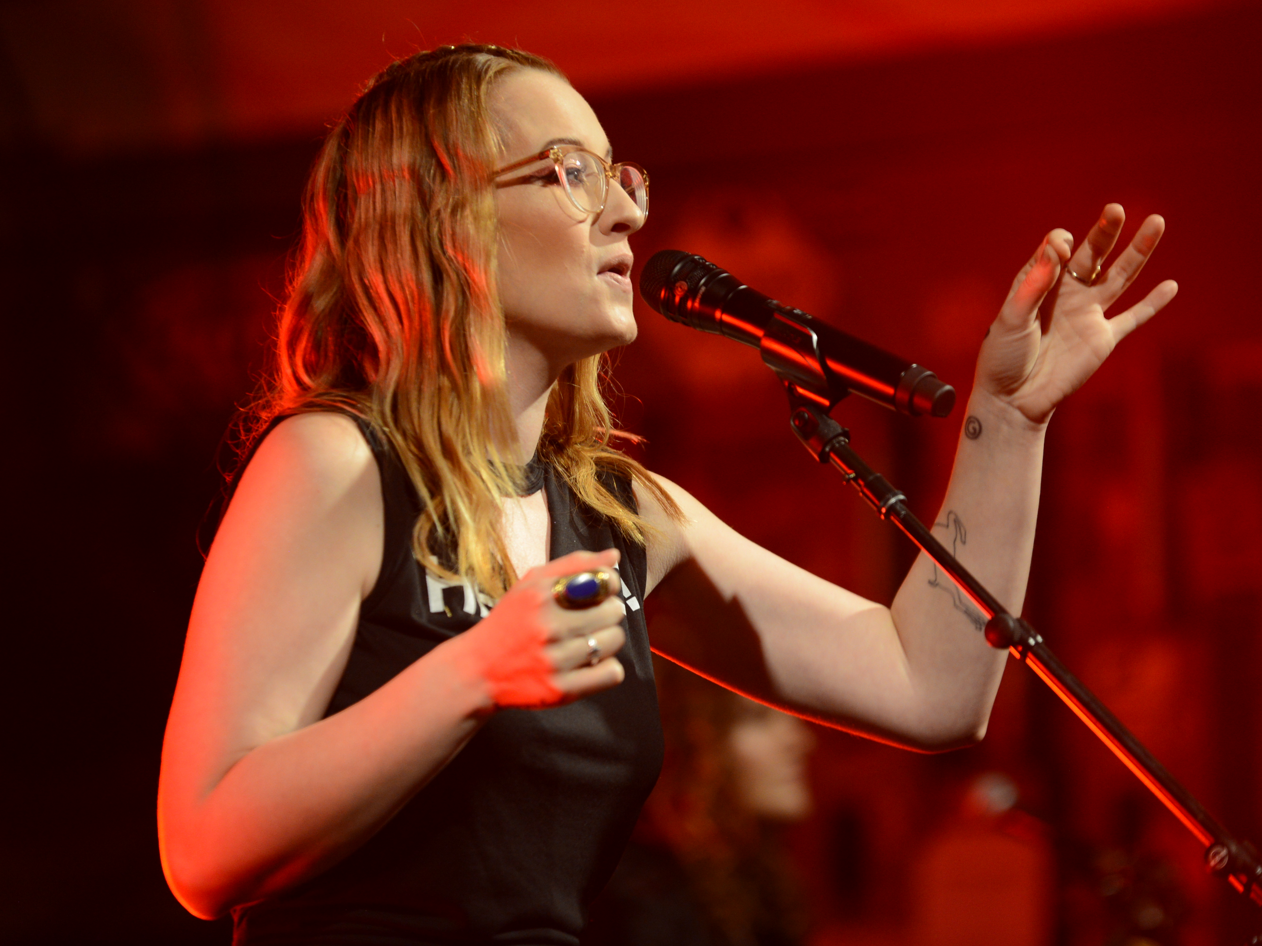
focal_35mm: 217
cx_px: 644
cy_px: 473
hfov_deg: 9.1
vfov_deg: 6.8
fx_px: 7911
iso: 2000
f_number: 2.8
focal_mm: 200
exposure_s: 1/125
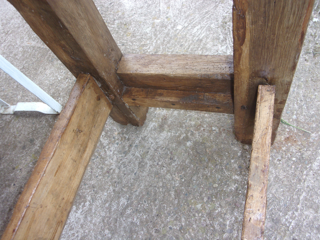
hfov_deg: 63.4
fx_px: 259
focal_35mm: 28
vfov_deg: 49.7
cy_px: 120
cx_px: 160
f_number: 3.9
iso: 80
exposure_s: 1/75
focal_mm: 5.1
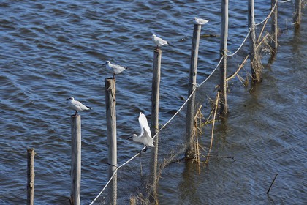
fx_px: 2388
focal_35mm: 280
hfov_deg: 7.4
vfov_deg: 4.9
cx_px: 154
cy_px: 102
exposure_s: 1/400
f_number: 8
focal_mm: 280
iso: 200
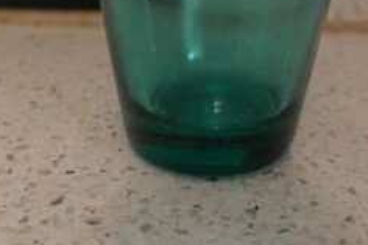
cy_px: 51
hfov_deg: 32.7
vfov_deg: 22.0
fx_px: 623
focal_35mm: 61
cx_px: 231
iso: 1600
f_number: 3.5
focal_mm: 20
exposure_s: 1/20
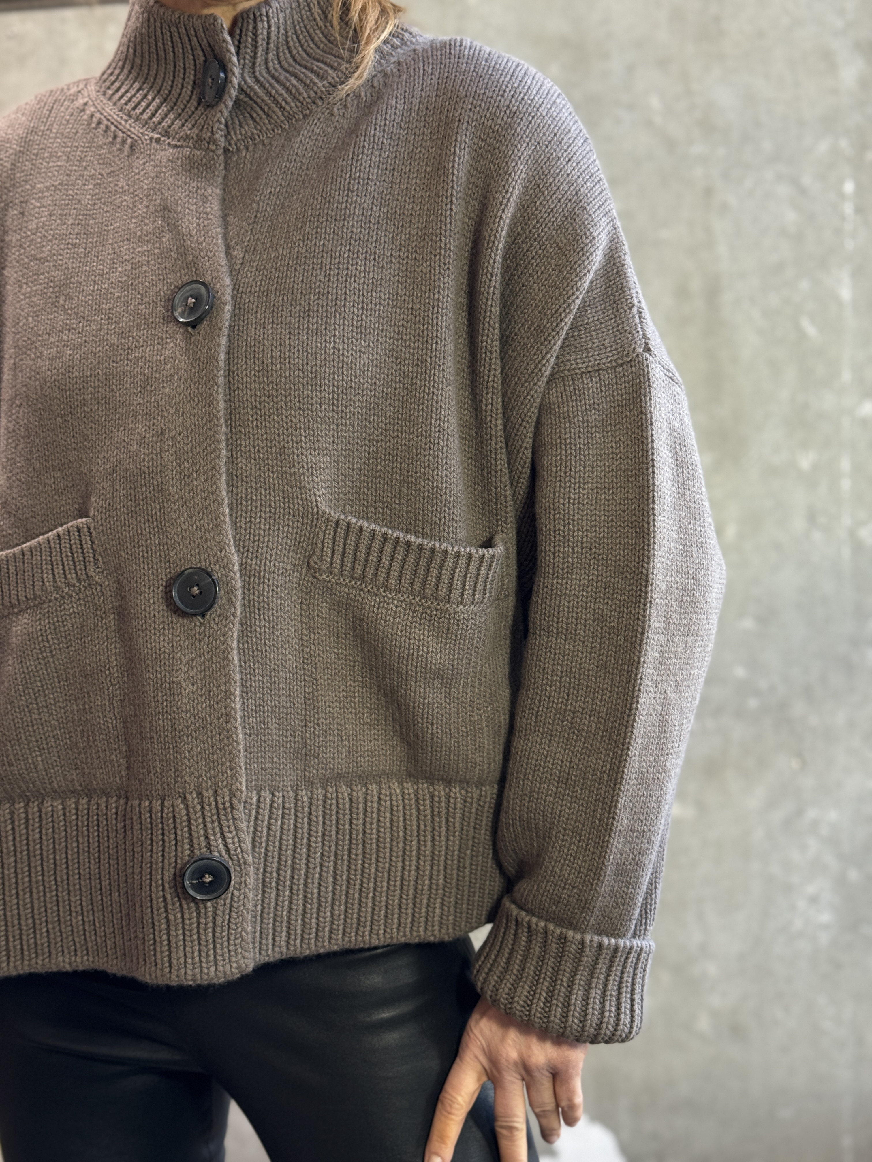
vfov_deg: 39.7
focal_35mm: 48
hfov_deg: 30.3
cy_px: 581
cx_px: 436
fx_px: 1612
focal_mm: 6.76
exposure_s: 1/100
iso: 80
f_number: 1.78
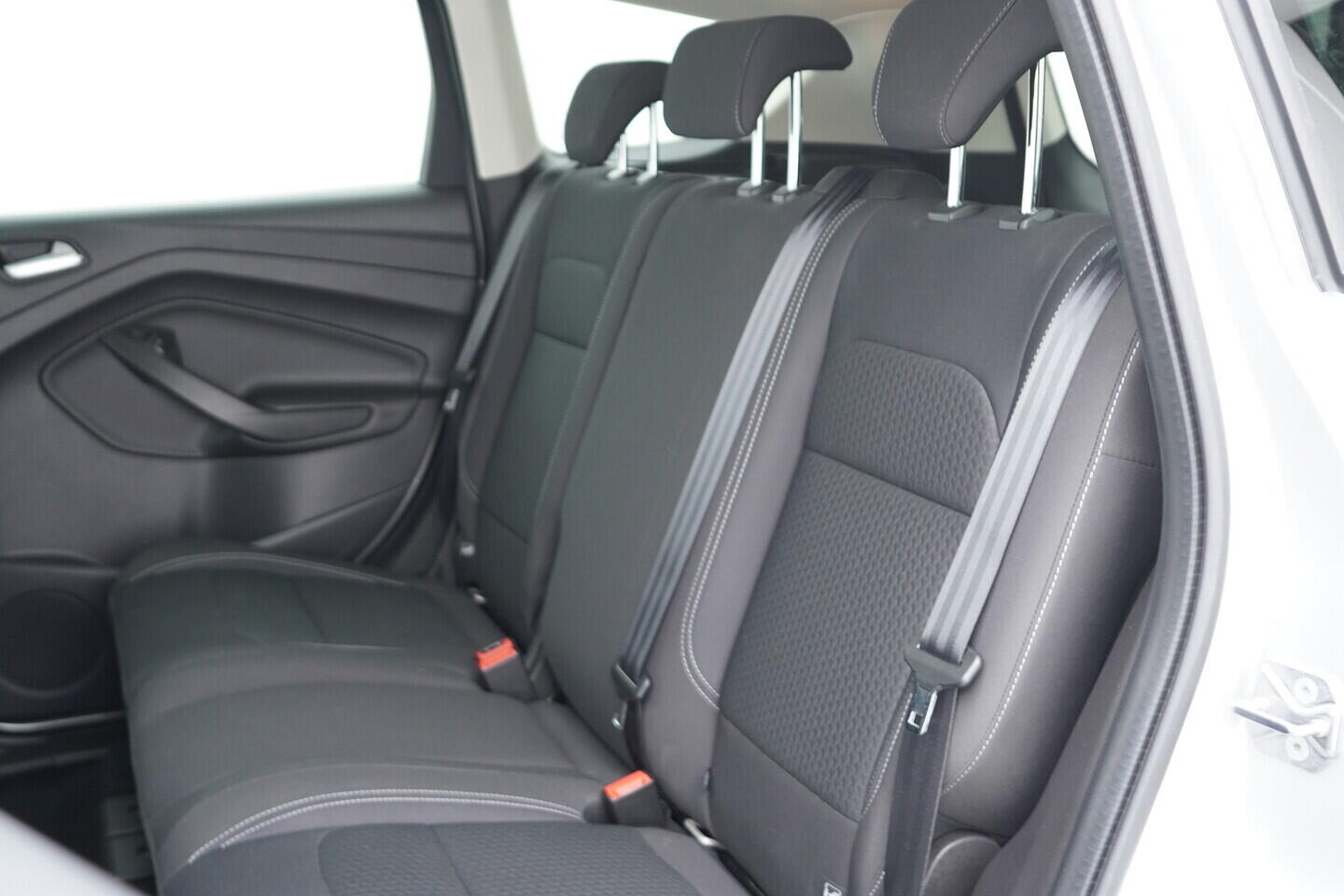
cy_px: 448
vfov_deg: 36.9
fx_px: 1344
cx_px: 672
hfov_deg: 53.1
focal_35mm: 36
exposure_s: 1/40
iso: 640
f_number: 2.8
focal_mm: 24
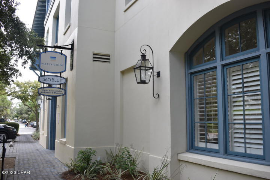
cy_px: 90
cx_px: 135
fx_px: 247
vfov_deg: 40.0
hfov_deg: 57.2
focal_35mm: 33
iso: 250
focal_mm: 22
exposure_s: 1/250
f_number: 5.6
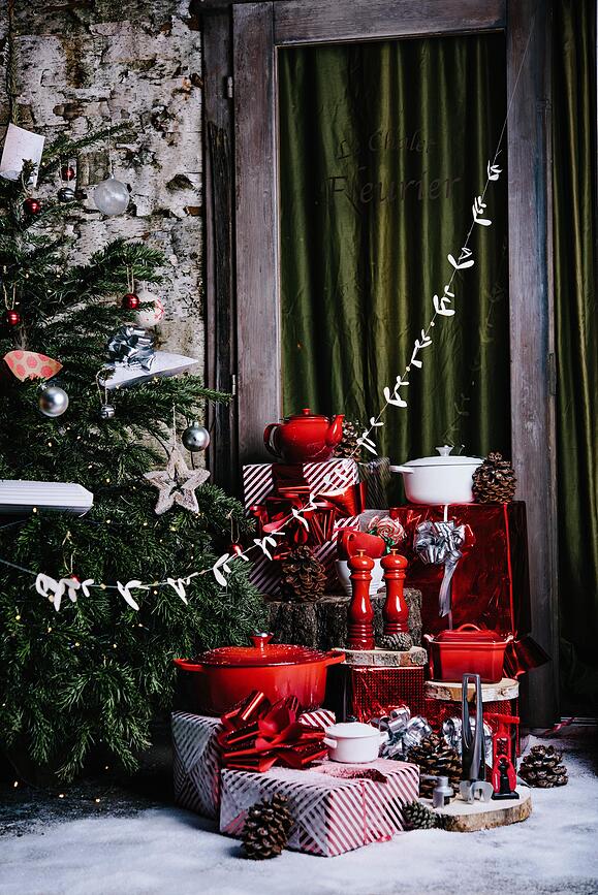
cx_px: 299
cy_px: 448
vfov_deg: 33.4
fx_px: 1493
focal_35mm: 60
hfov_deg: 22.6
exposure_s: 1/250
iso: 200
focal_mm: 60
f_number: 5.6
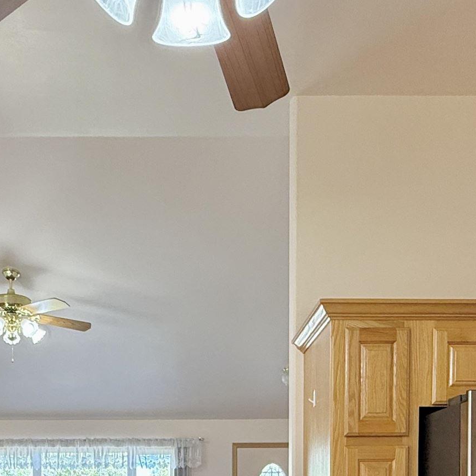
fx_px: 685
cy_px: 528
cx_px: 191
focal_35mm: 44
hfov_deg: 38.2
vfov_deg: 33.3
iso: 200
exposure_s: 1/120
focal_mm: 2.22
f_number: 2.2
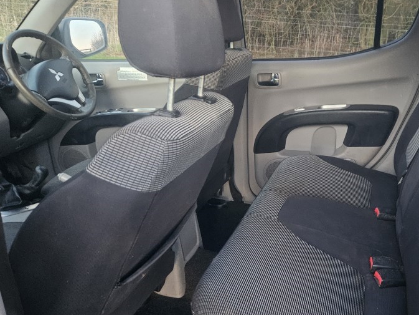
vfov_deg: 40.5
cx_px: 309
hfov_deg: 50.7
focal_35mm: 35
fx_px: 424
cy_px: 194
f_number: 1.8
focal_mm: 5.4
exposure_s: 1/25
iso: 1000
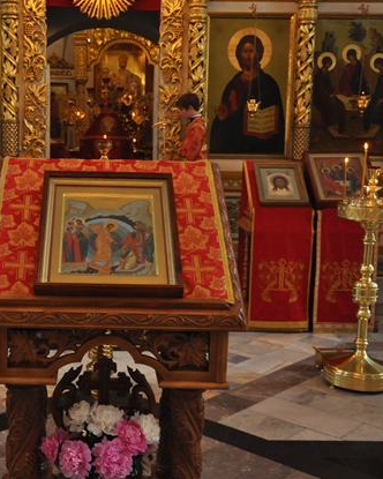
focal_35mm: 52
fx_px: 737
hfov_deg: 28.7
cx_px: 99
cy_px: 238
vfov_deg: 36.0
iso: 2000
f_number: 5
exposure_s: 1/100
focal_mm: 24
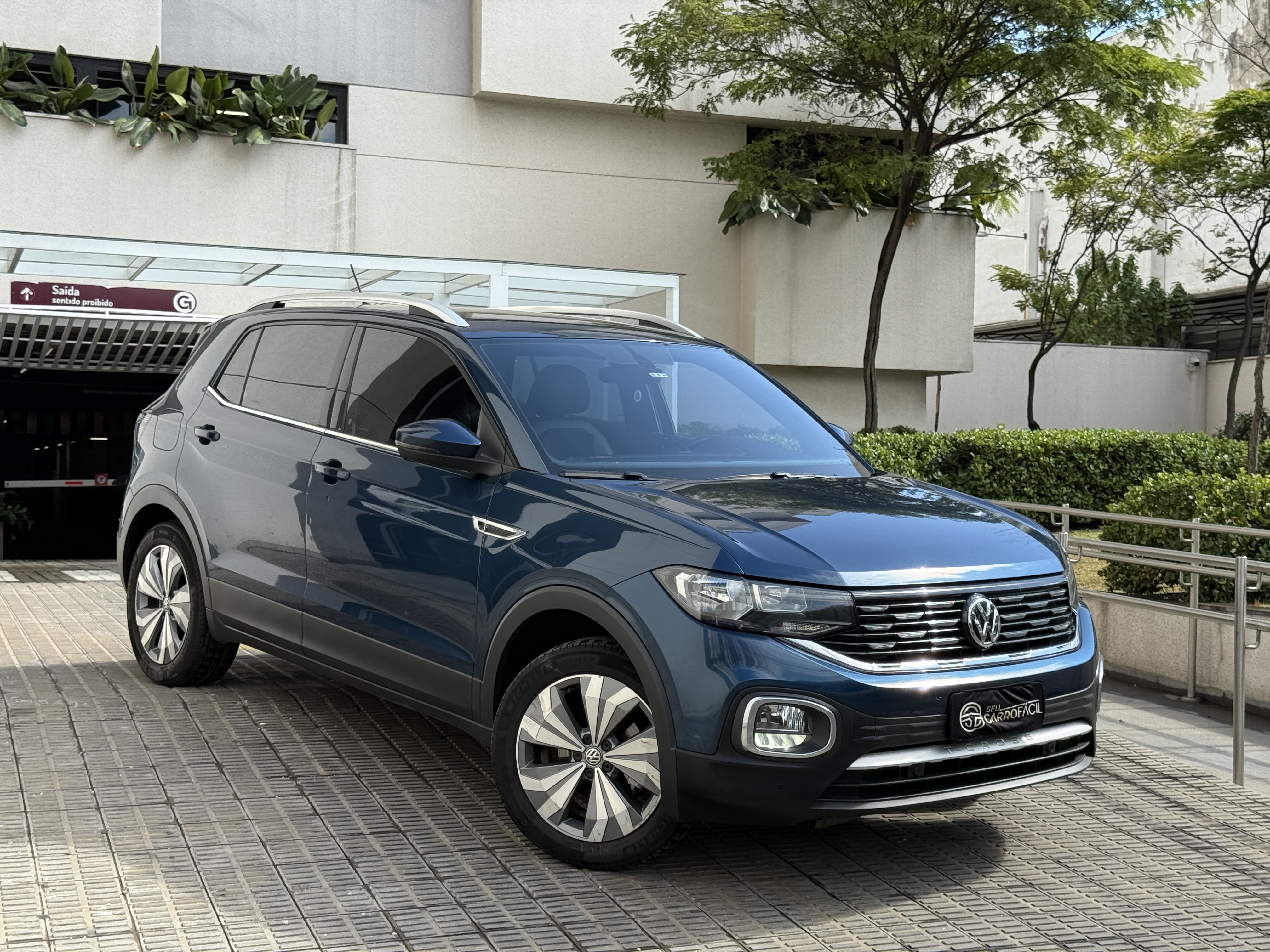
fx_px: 1761
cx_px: 635
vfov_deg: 30.3
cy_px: 476
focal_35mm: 48
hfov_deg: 39.7
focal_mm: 6.76
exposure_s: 1/1883
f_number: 1.78
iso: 80
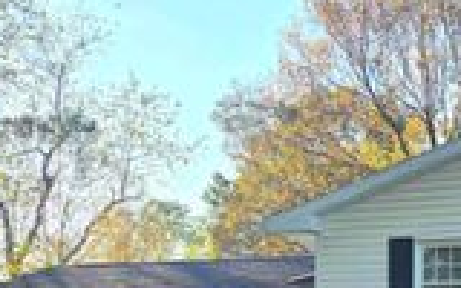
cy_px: 323
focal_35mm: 76
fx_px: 955
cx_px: 403
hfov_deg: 26.4
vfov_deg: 16.6
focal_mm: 6.3
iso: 80
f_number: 1.7
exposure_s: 1/3333
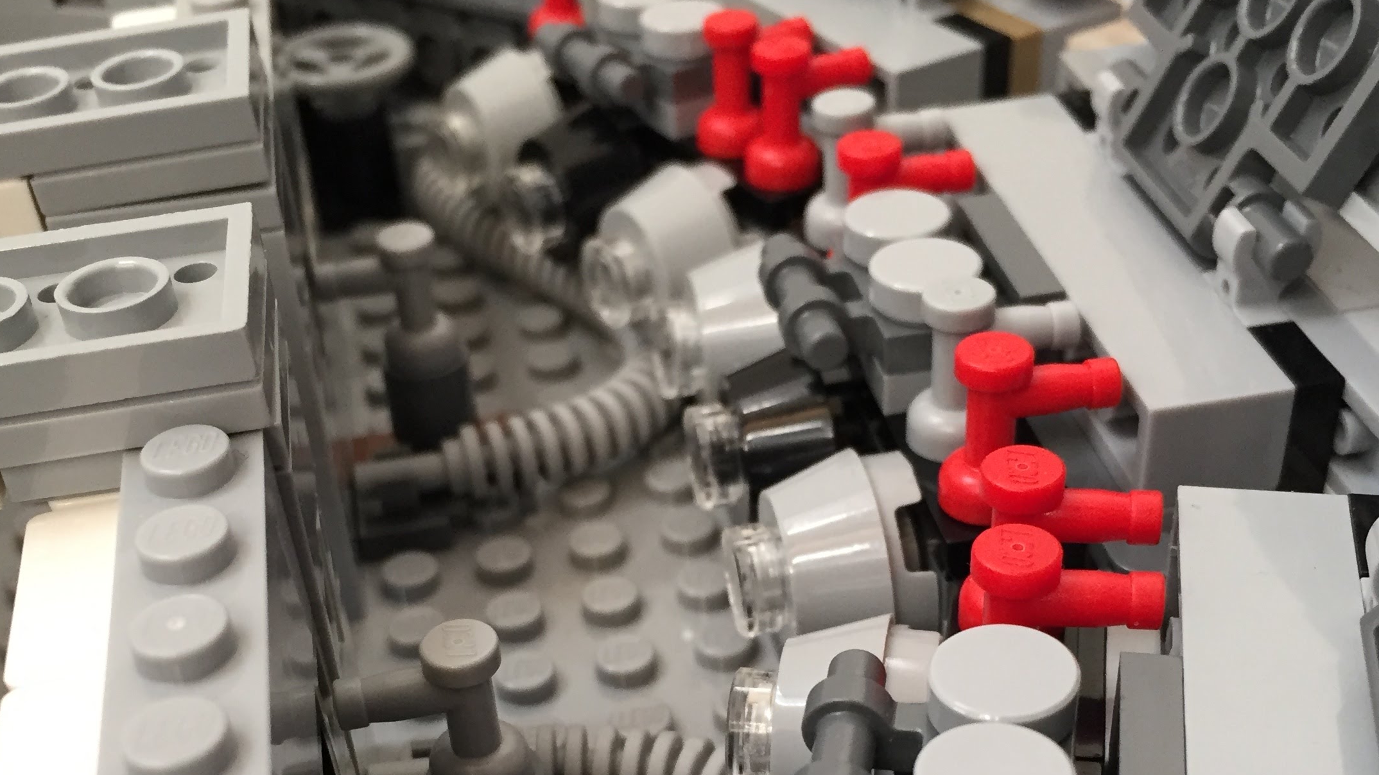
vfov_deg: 24.4
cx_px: 691
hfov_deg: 42.9
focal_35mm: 48
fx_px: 1755
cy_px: 665
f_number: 2.2
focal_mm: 4.15
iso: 160
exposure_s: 1/33
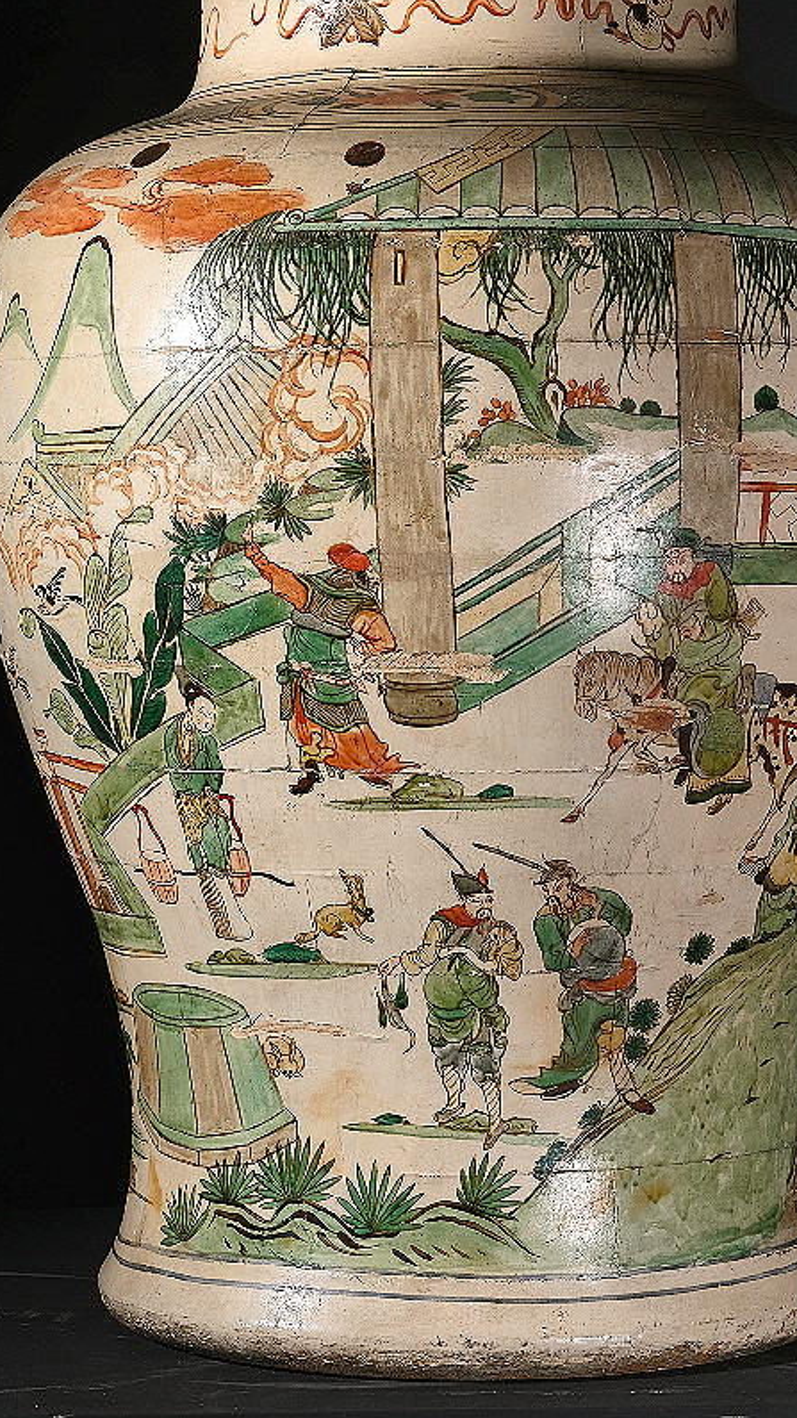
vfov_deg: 21.6
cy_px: 366
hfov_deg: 12.3
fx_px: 3683
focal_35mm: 98
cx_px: 446
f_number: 14
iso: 200
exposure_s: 1/250
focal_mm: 41.1
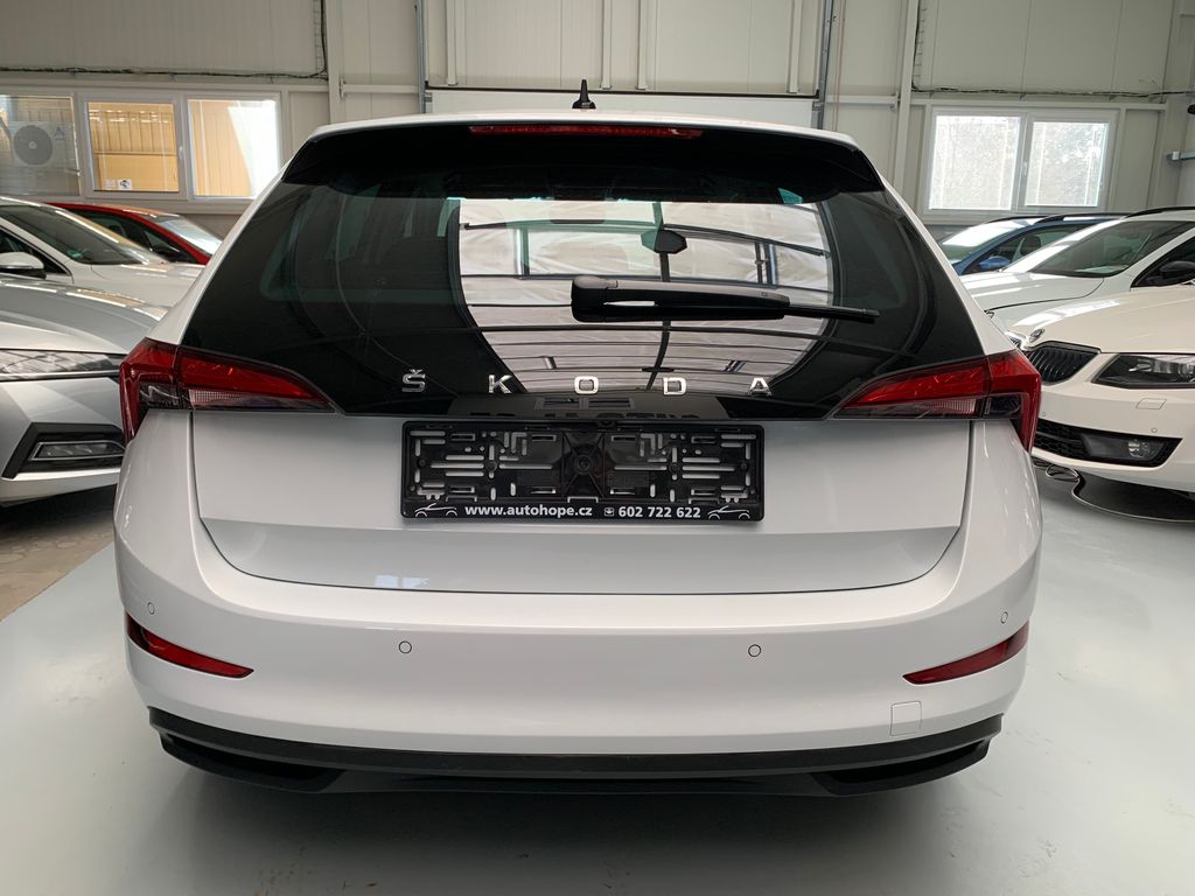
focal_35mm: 26
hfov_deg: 67.3
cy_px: 448
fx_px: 898
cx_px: 598
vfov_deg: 53.1
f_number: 1.8
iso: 80
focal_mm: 4.25
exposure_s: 1/121
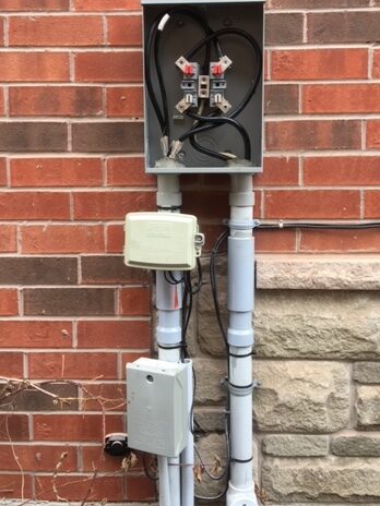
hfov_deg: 36.0
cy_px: 188
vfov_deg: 46.4
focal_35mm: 40
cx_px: 192
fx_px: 585
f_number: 2.2
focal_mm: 4.15
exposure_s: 1/120
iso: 25
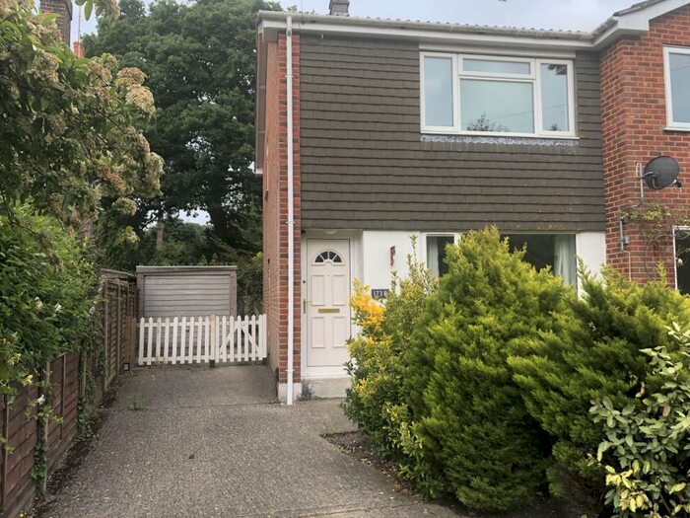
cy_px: 259
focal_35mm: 28
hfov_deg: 63.4
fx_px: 558
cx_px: 345
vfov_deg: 49.7
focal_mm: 4
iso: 20
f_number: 1.8
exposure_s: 1/500
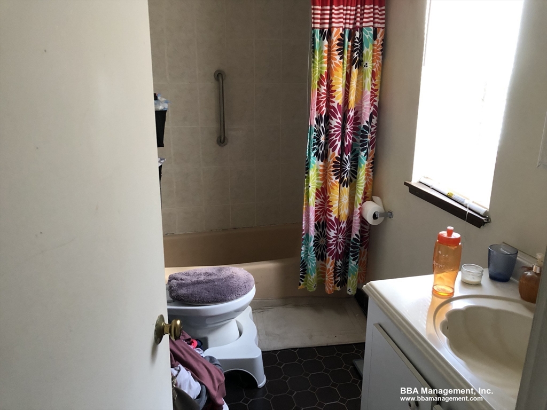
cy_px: 205
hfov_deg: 63.4
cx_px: 274
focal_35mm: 28
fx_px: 442
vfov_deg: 49.7
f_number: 1.8
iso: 50
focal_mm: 4
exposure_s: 1/15
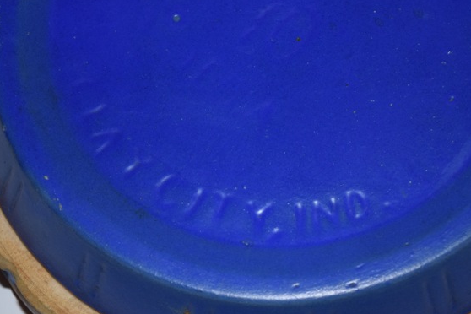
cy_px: 158
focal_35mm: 95
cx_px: 225
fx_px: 1237
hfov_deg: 21.6
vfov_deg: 14.5
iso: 800
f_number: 5.6
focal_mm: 55
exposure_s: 1/125
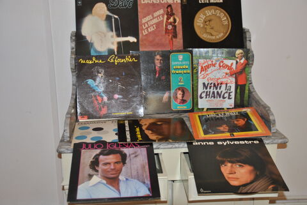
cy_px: 102
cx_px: 154
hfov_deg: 41.1
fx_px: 410
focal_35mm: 48
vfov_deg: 28.1
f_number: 4.2
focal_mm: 32
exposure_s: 1/60
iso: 200
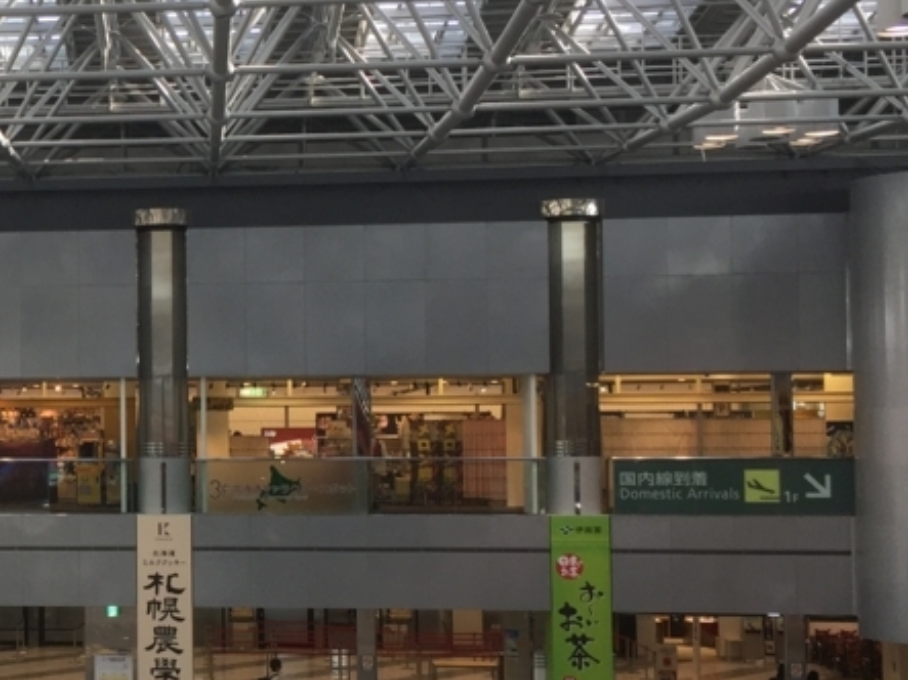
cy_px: 416
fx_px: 1757
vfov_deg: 21.9
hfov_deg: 27.2
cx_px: -20
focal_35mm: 67
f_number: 2.2
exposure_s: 1/120
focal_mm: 4.15
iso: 40
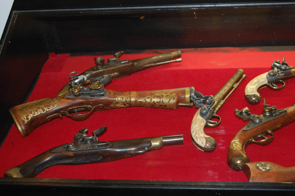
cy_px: 98
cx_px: 148
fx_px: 467
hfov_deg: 35.1
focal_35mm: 57
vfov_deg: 23.7
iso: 400
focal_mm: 38
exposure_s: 1/60
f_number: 4.8
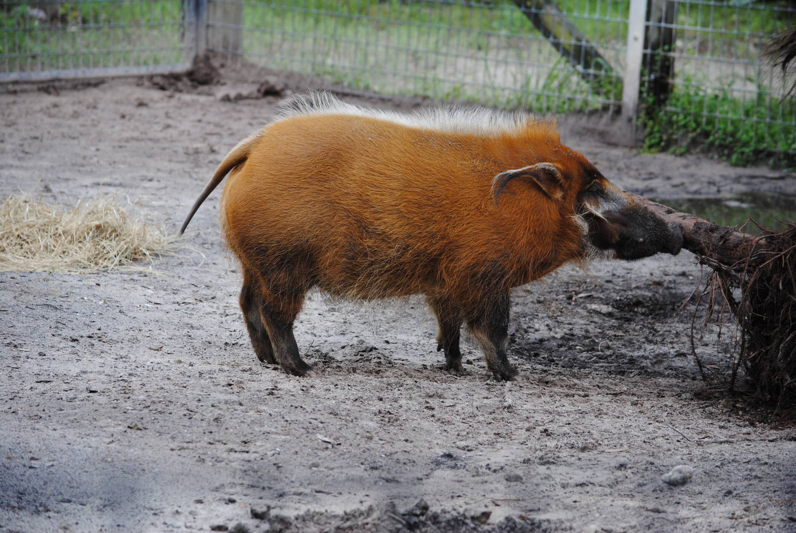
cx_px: 398
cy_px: 266
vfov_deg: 7.7
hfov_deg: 11.4
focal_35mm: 180
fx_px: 3985
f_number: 4.8
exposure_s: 1/160
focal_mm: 120
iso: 200
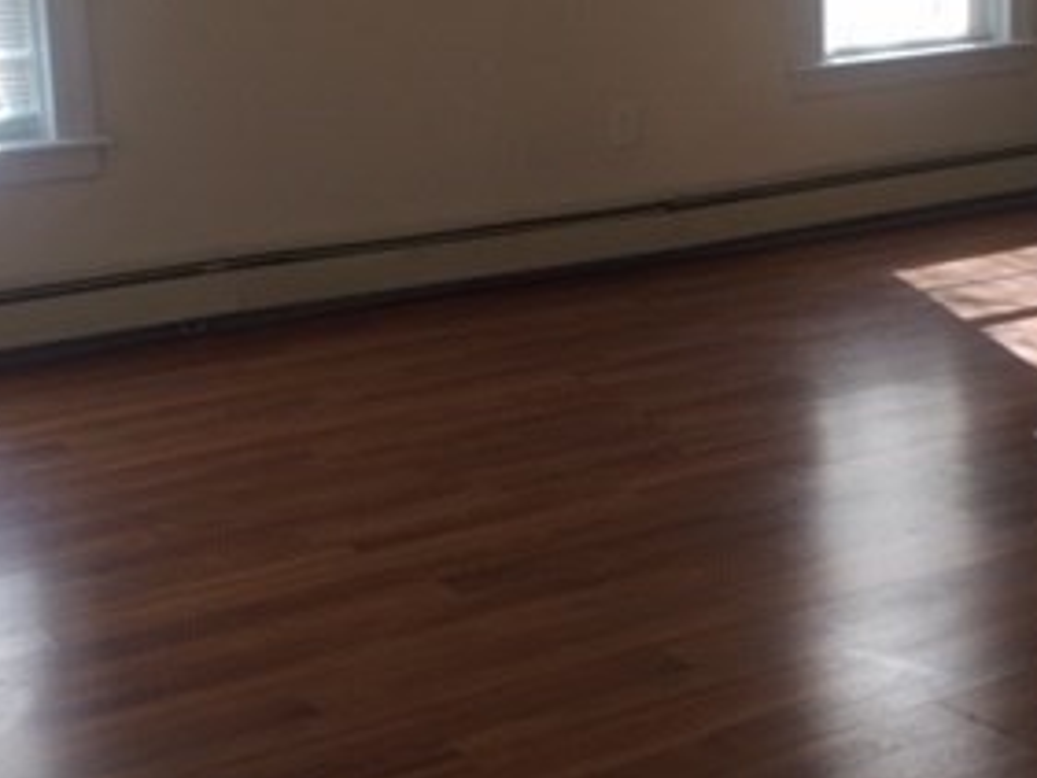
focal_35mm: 66
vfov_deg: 22.1
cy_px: 229
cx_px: 502
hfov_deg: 29.4
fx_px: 1978
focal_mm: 4.15
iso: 32
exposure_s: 1/60
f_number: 2.2
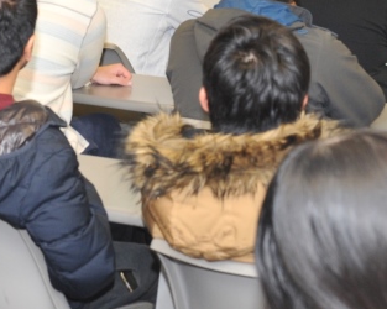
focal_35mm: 150
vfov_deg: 10.2
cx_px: 164
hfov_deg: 12.9
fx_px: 1717
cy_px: 26
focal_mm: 50
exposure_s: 1/60
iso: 1400
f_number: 7.1
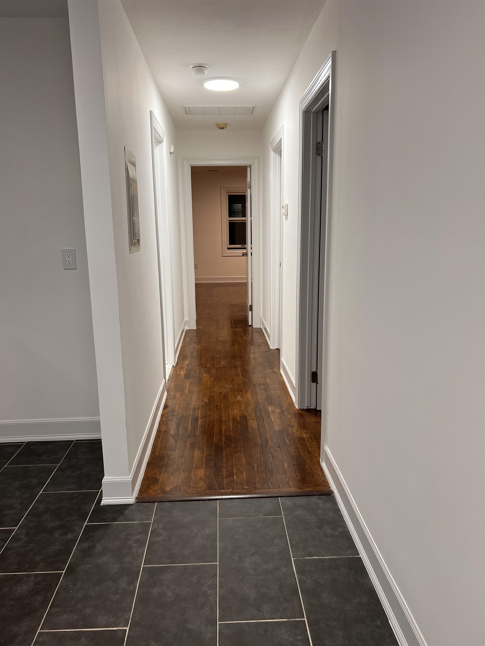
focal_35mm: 26
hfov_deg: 53.1
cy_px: 323
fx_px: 486
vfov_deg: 67.3
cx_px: 242
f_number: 1.5
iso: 125
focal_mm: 5.7
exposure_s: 1/120
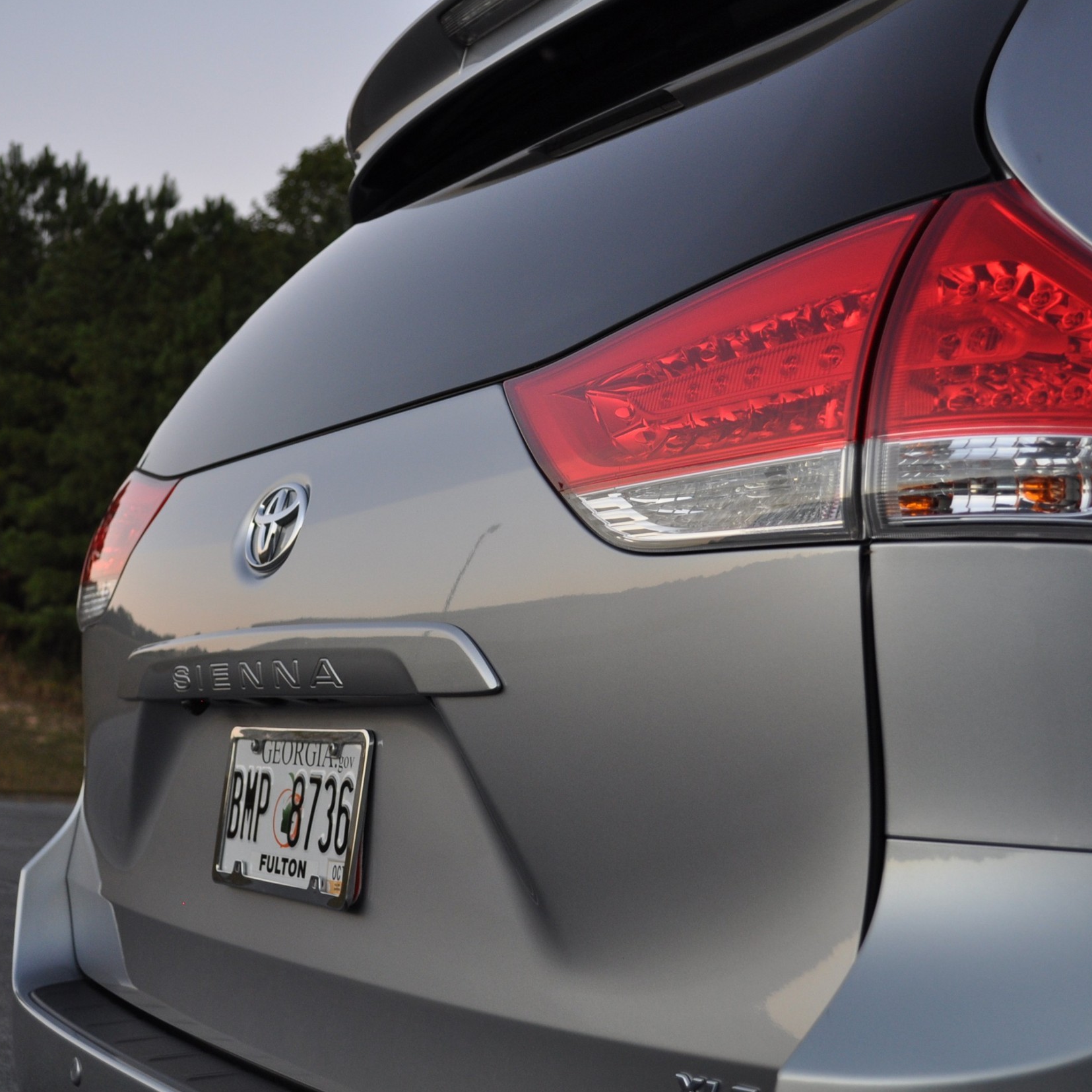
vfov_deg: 34.0
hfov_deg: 34.0
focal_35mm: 50
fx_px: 1785
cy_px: 545
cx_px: 519
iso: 450
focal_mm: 26
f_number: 4.2
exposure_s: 1/60
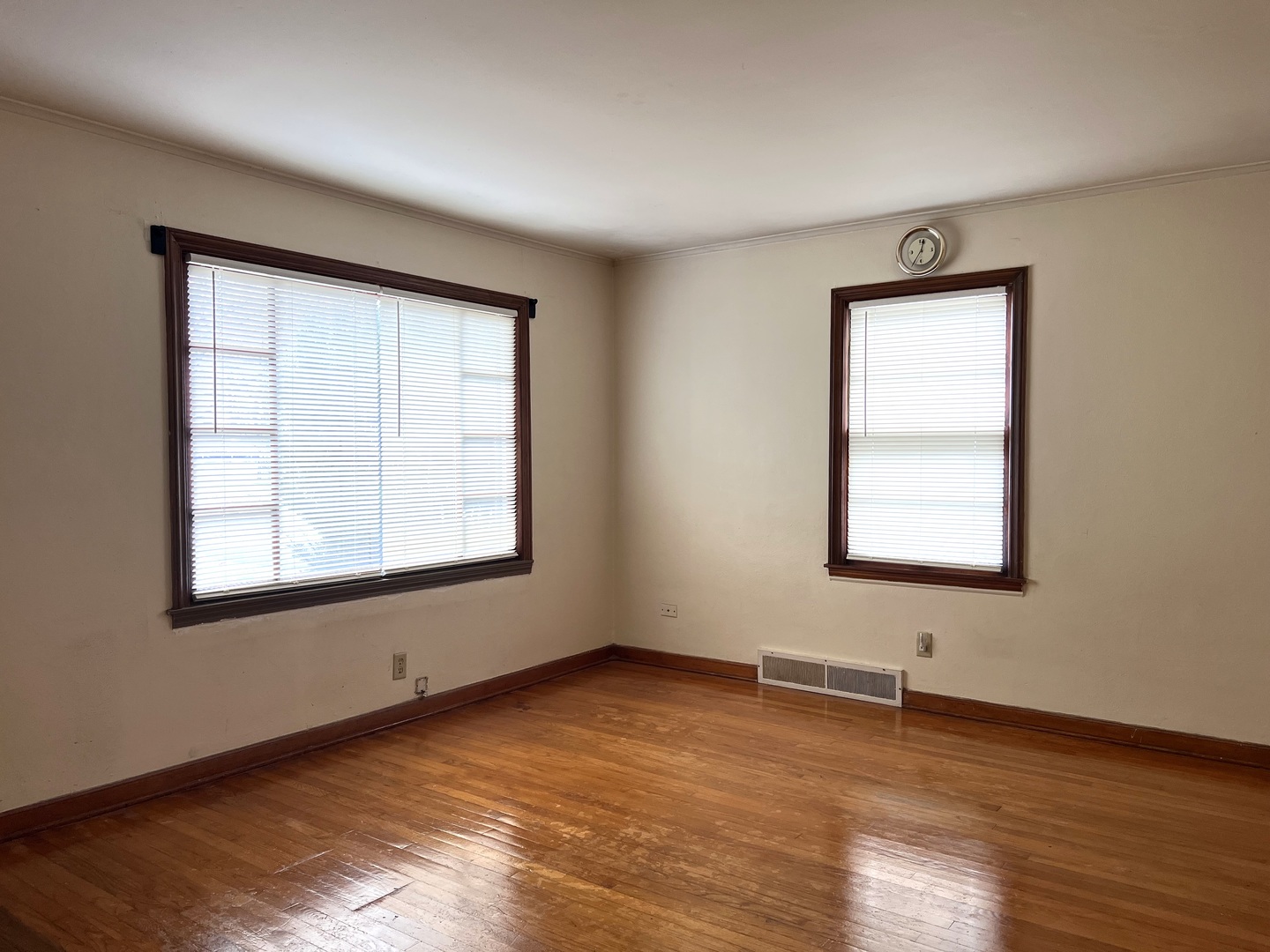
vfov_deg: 53.1
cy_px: 476
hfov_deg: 67.3
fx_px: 954
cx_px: 635
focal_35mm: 26
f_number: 1.5
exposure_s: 1/121
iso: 80
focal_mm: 5.7
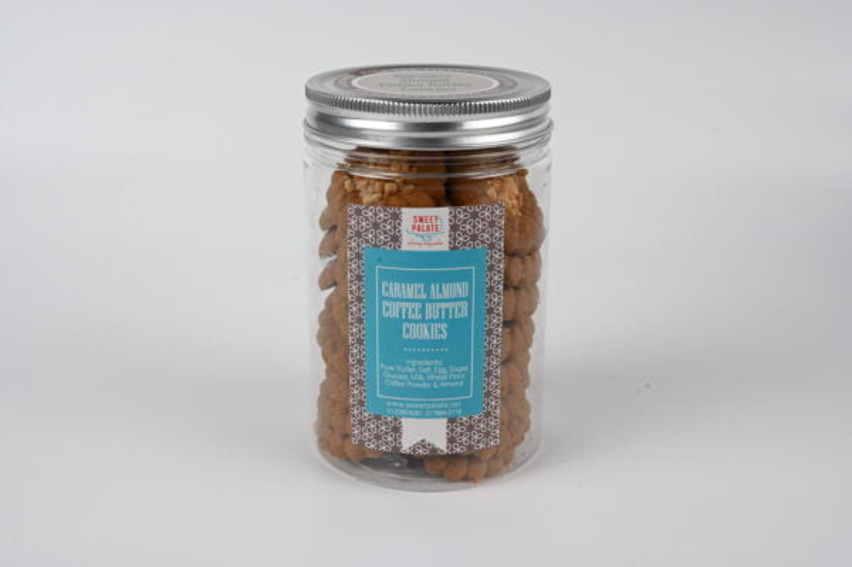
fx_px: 1182
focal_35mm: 50
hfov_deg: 39.6
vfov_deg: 26.9
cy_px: 284
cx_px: 426
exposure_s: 1/15
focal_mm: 50
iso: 500
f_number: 13
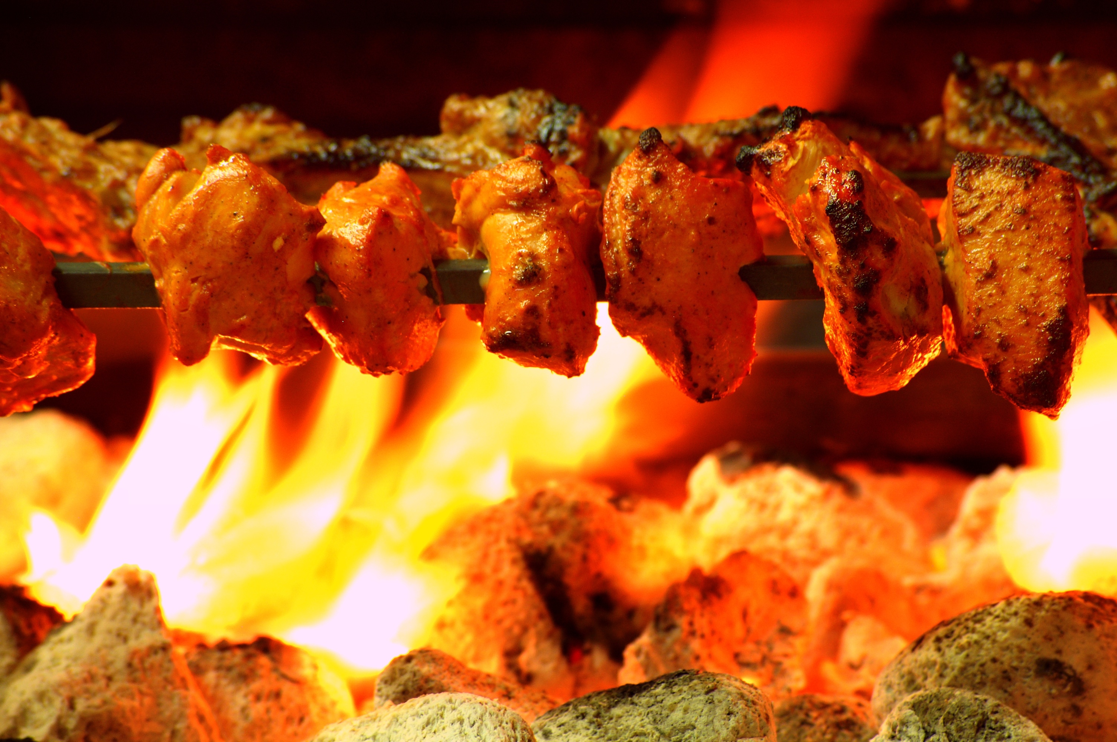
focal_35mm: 300
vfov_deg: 4.6
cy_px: 371
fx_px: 9300
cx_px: 558
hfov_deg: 6.9
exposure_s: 1/3.33
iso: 400
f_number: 9.5
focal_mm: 200
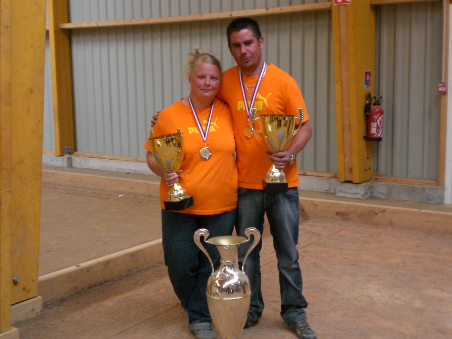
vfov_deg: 28.6
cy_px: 170
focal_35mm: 51
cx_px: 226
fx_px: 666
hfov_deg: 37.5
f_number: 3.6
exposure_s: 1/60
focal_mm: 8.44
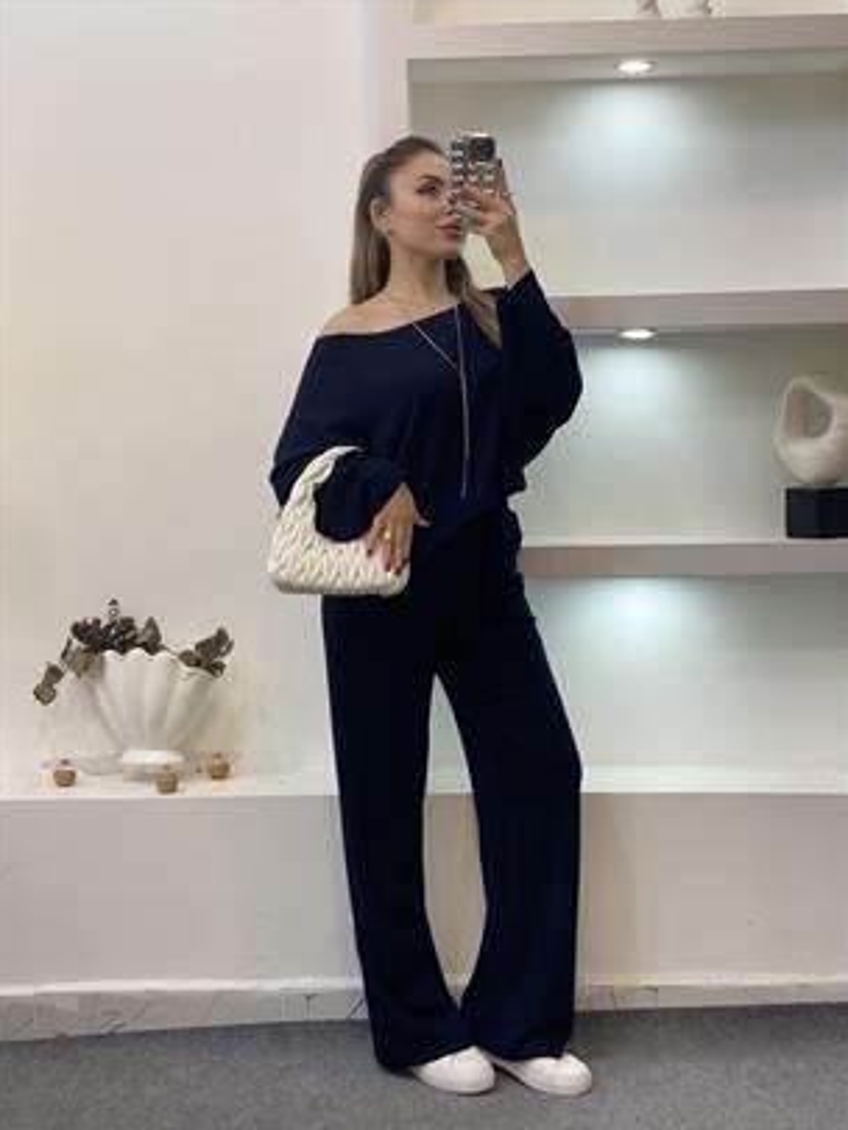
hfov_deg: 27.5
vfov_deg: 36.2
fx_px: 1730
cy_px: 568
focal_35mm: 53
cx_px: 421
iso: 80
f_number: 2
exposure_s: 1/100
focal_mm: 6
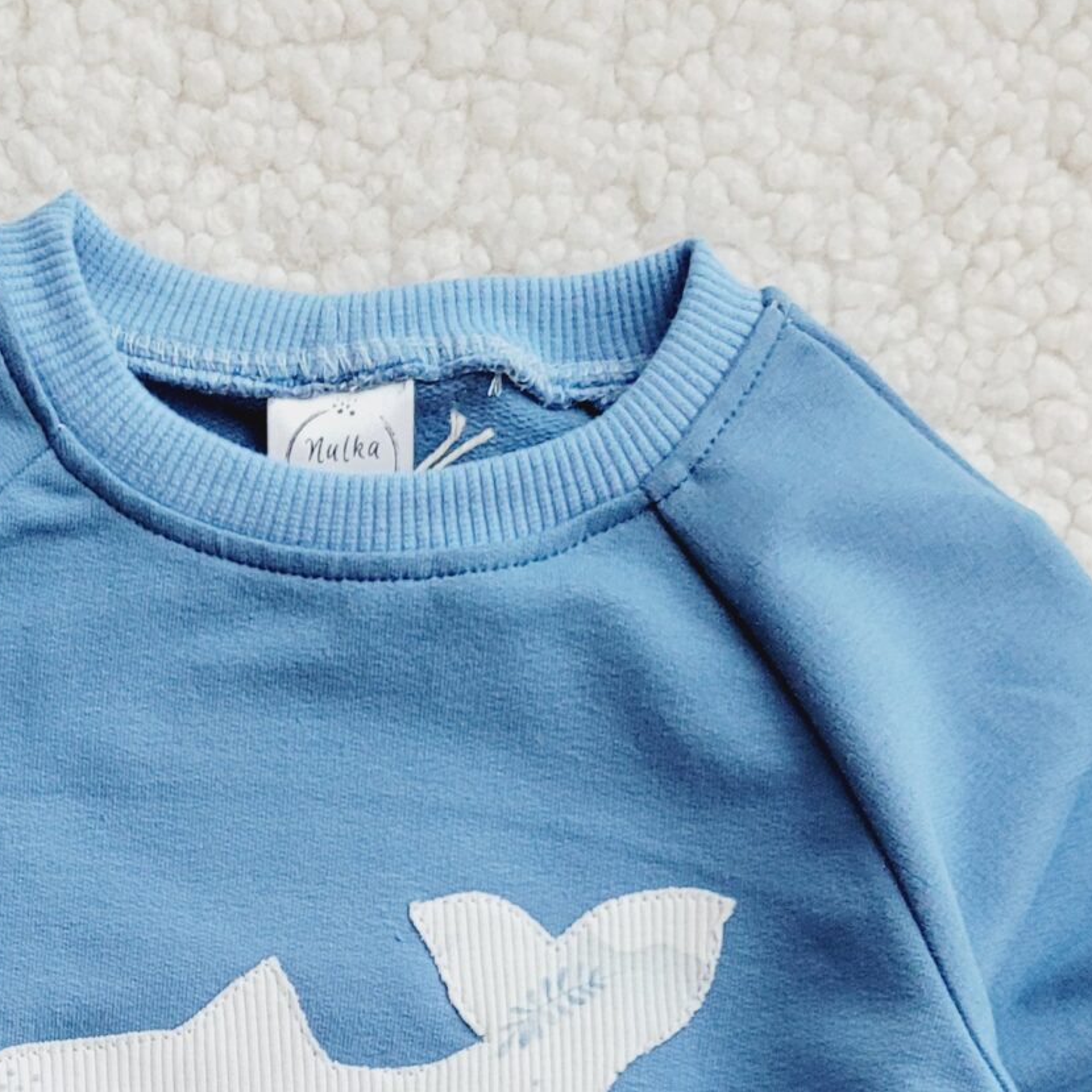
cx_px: 108
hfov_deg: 23.7
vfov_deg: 20.9
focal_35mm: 71
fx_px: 2534
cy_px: 1598
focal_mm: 5.4
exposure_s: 1/100
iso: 250
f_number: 1.8
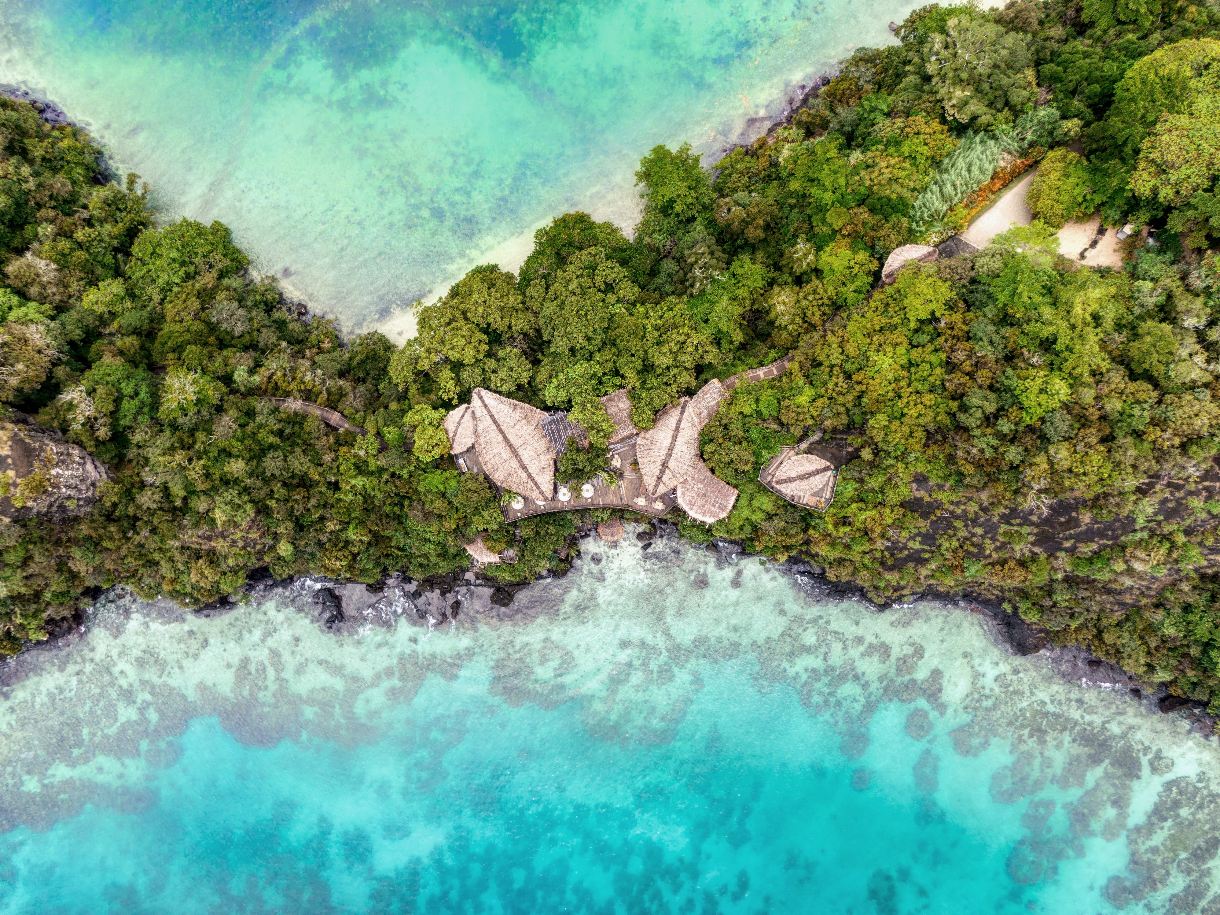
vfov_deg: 56.8
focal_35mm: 24
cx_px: 610
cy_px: 458
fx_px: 846
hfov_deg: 71.6
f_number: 2.8
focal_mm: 4.39
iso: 110
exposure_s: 1/500
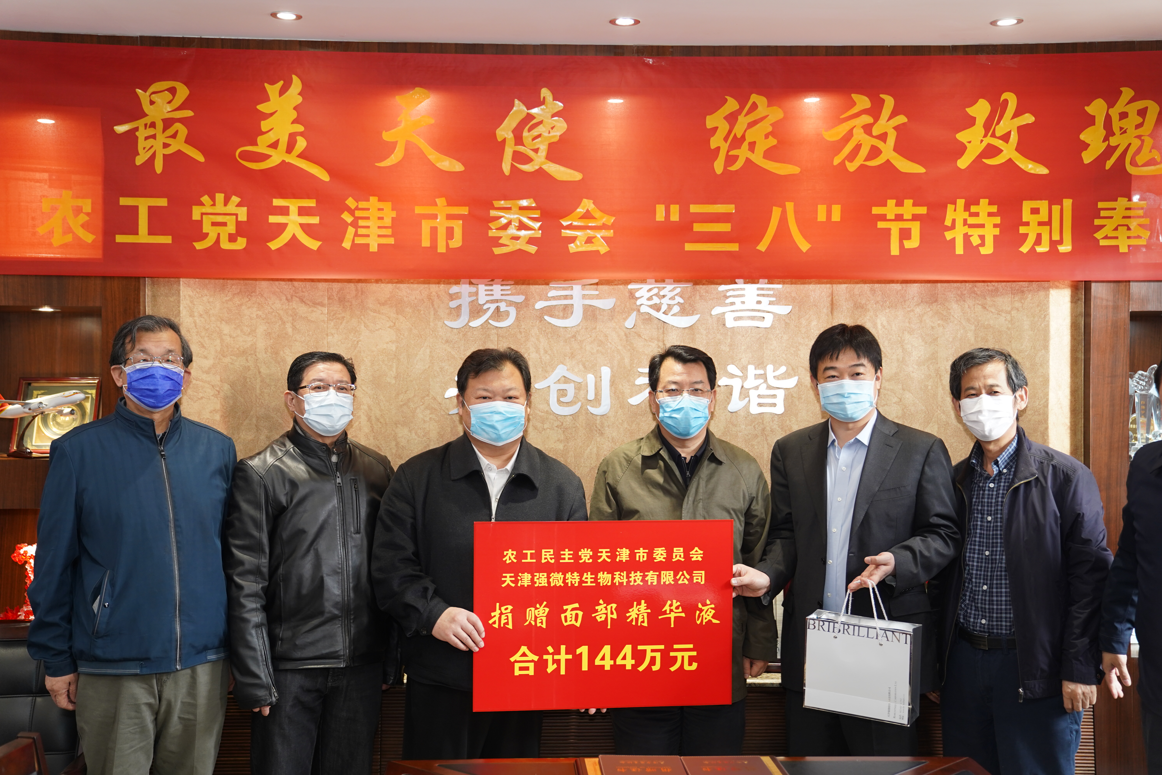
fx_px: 1356
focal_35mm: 42
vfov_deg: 31.9
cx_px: 581
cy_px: 388
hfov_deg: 46.4
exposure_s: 1/60
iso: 800
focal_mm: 42
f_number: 2.8
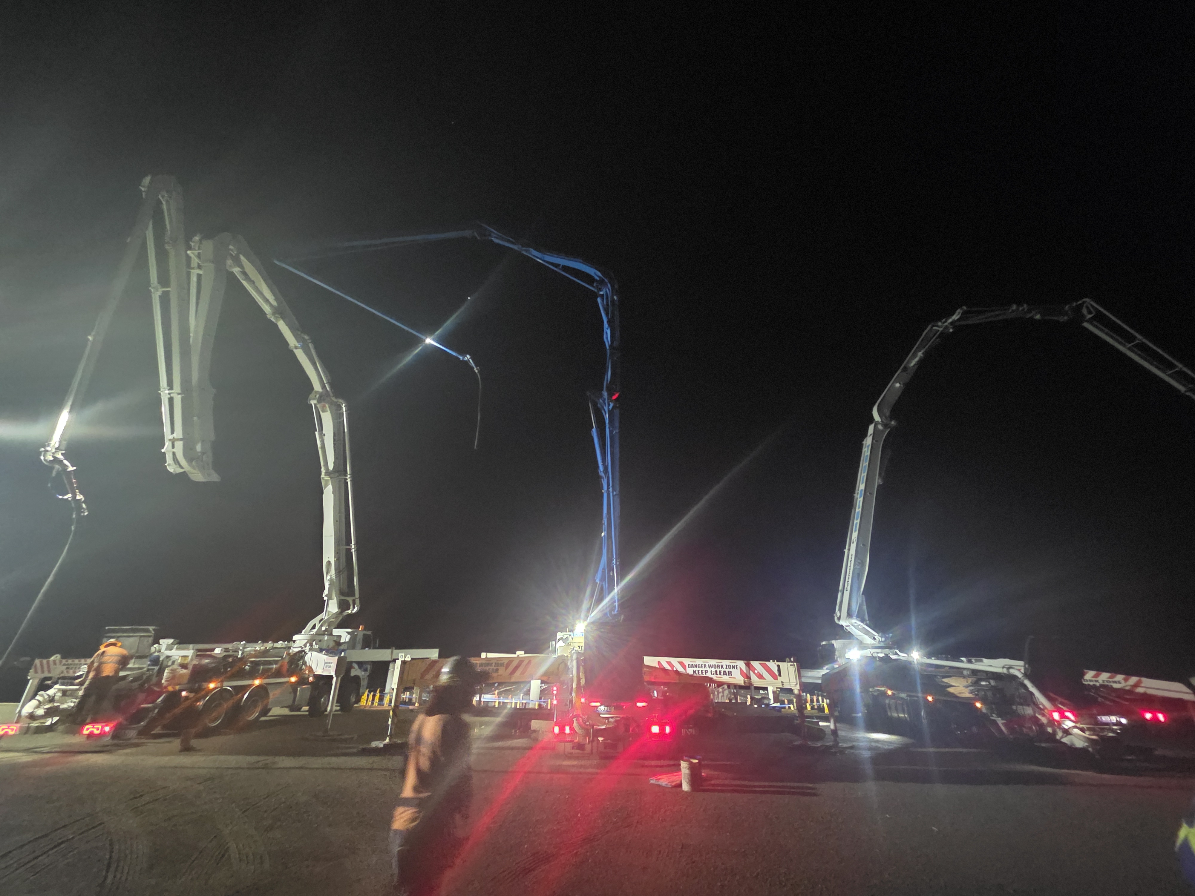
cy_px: 448
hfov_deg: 106.2
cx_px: 598
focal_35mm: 13
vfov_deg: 89.9
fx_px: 449
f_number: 1.9
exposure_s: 1/20
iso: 2500
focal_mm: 2.2
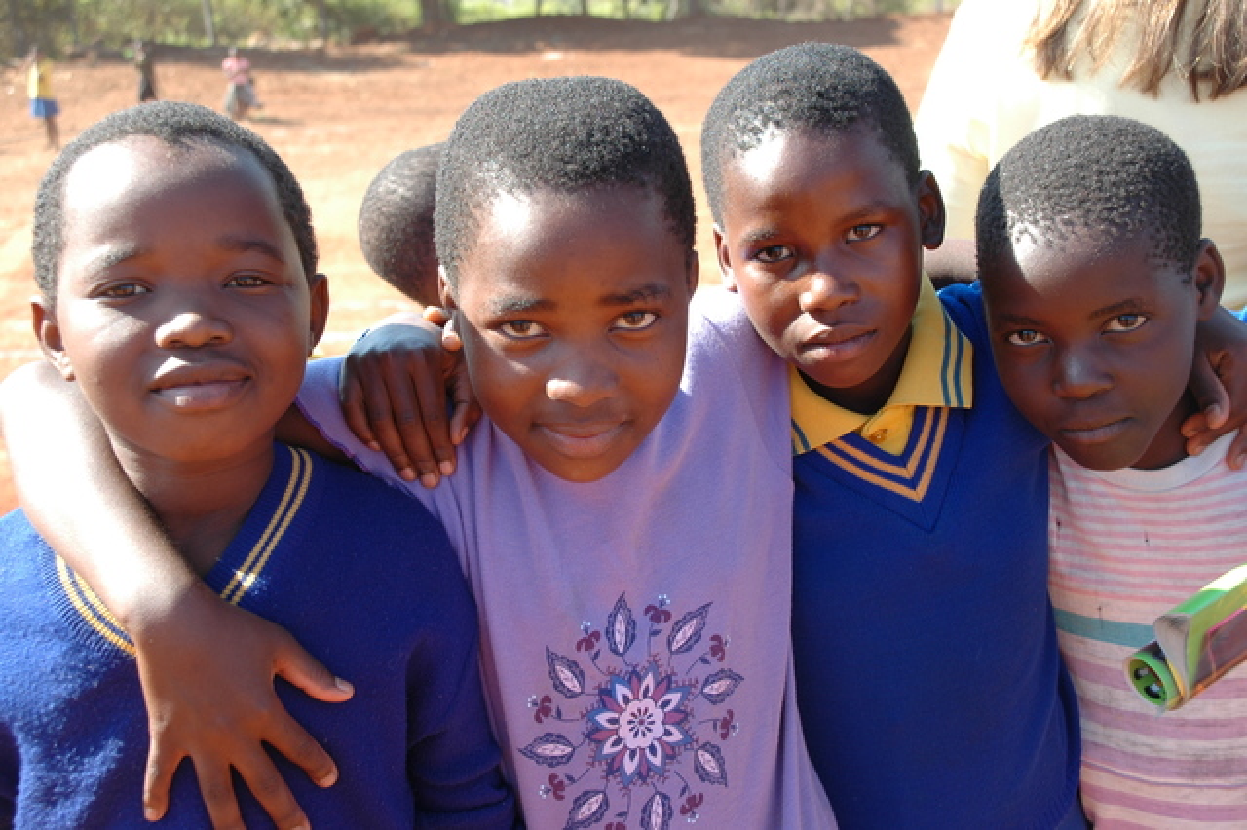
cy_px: 415
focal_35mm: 51
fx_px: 1766
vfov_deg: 26.5
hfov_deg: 38.9
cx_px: 624
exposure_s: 1/125
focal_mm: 34
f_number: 5.6
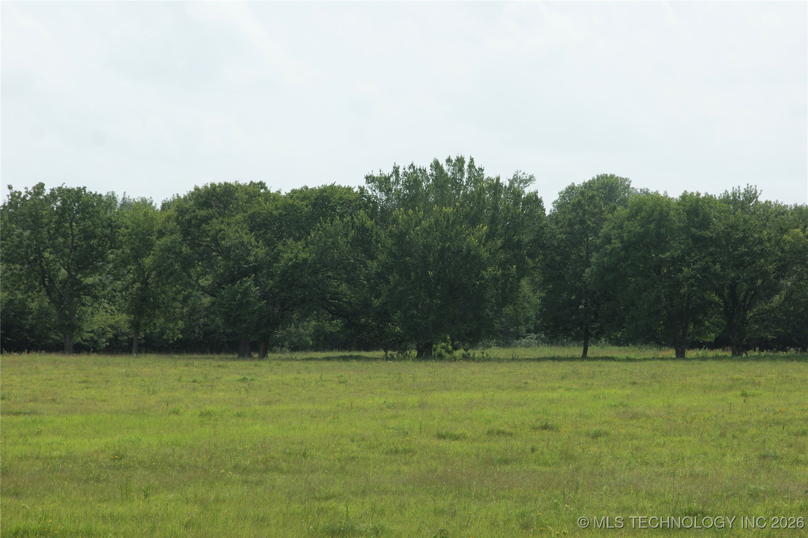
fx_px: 3364
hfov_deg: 13.7
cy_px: 269
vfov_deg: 9.1
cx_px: 404
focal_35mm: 150
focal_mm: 100
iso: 100
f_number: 8
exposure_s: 1/320
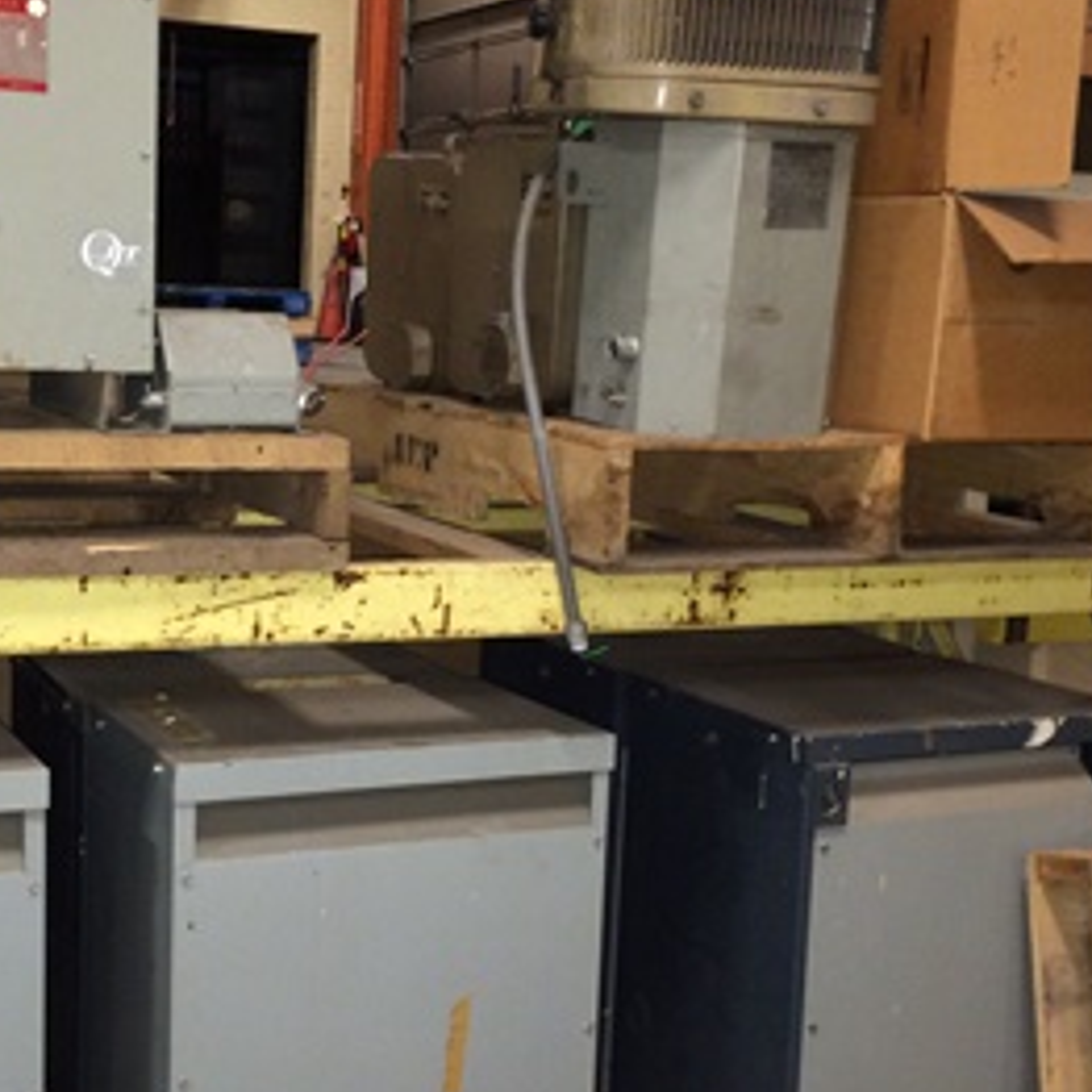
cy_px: 625
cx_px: 375
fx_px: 1820
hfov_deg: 33.1
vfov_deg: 33.3
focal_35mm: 51
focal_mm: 4.15
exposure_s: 1/16
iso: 200
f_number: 2.2
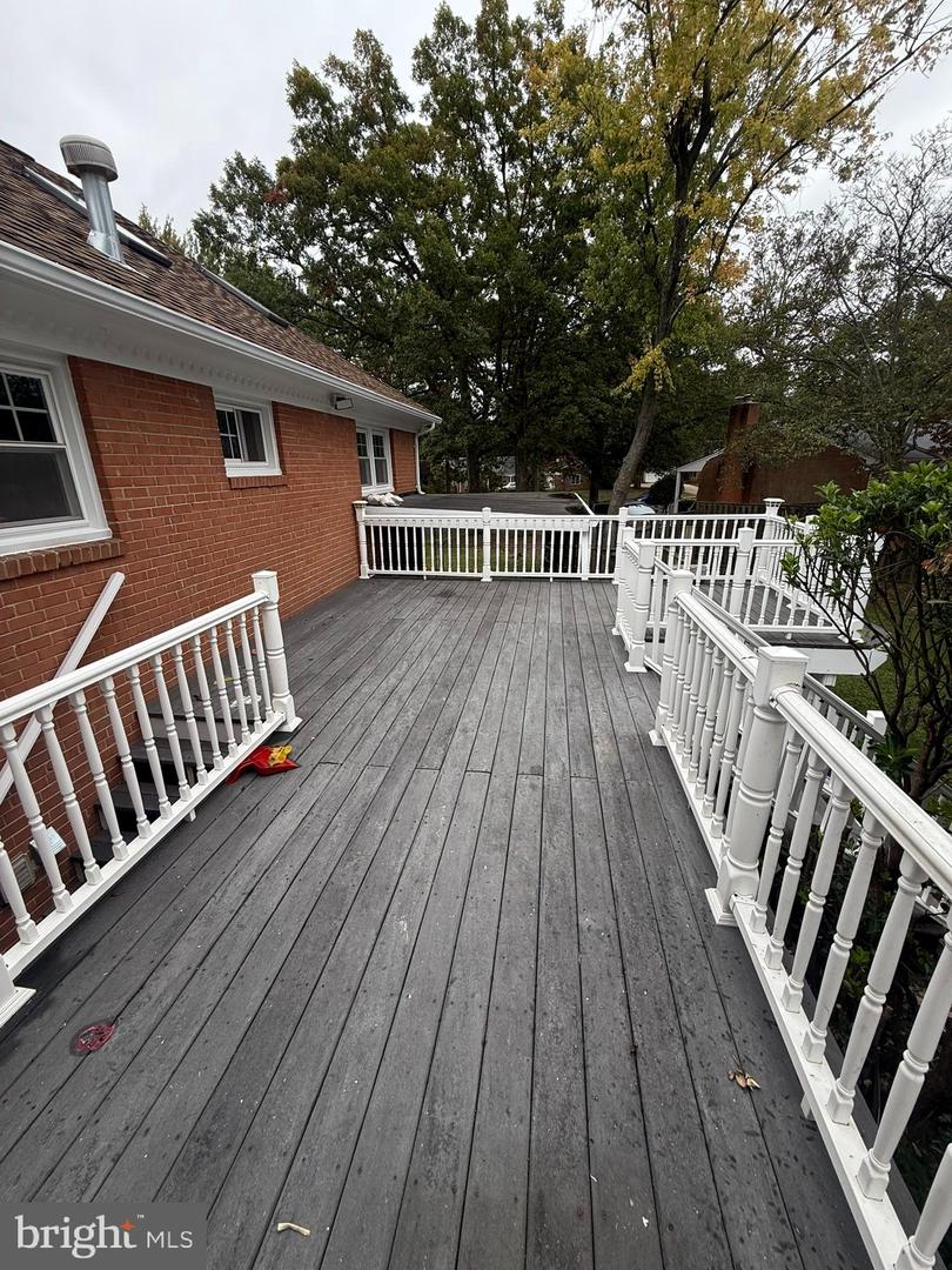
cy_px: 635
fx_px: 513
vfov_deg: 102.1
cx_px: 476
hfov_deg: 85.7
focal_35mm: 14
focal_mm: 2.22
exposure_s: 1/510
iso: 50
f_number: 2.2
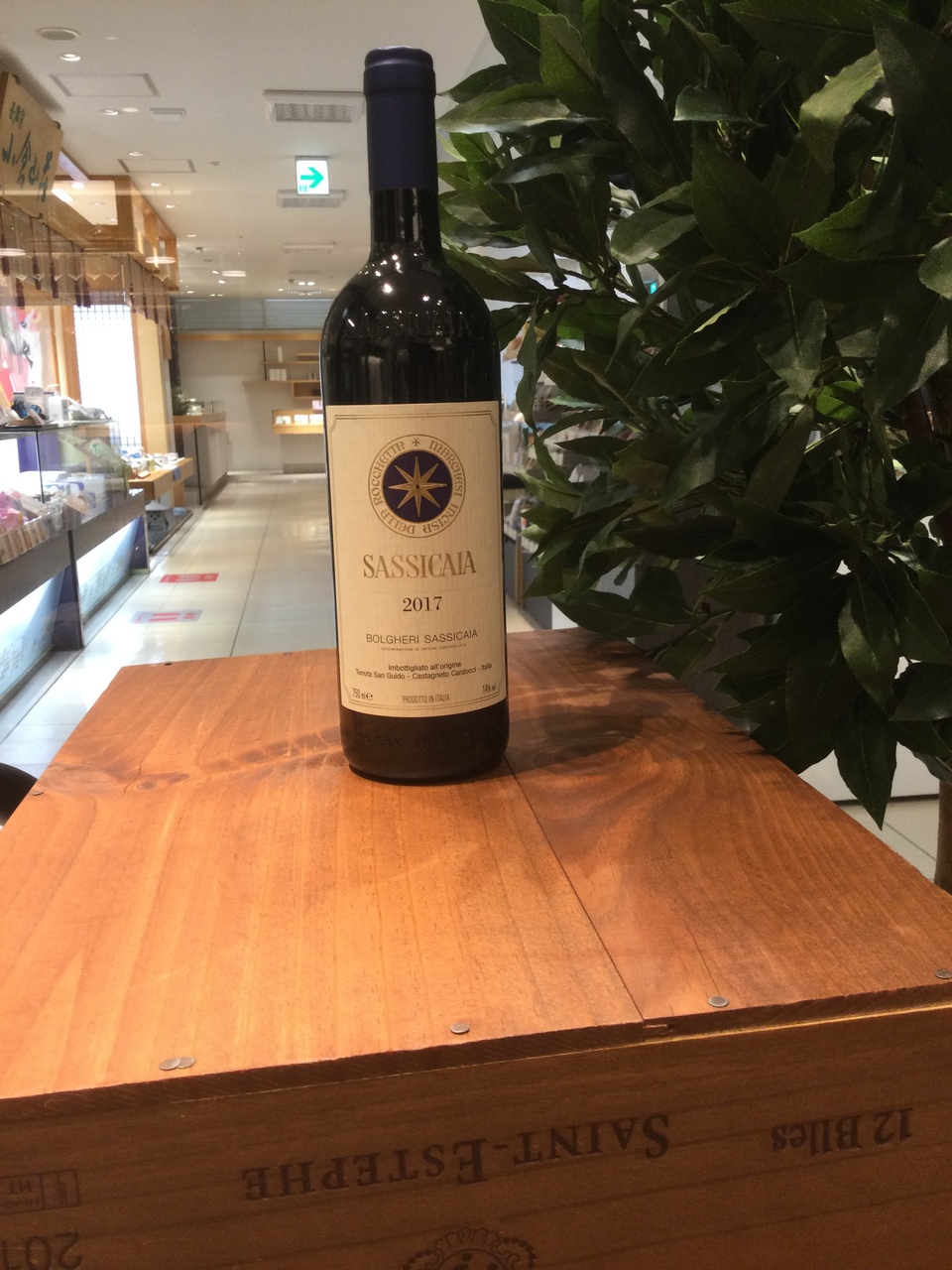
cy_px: 635
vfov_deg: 58.4
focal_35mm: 31
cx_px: 476
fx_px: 1137
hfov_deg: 45.4
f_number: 2.4
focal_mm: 3.3
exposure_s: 1/30
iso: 50
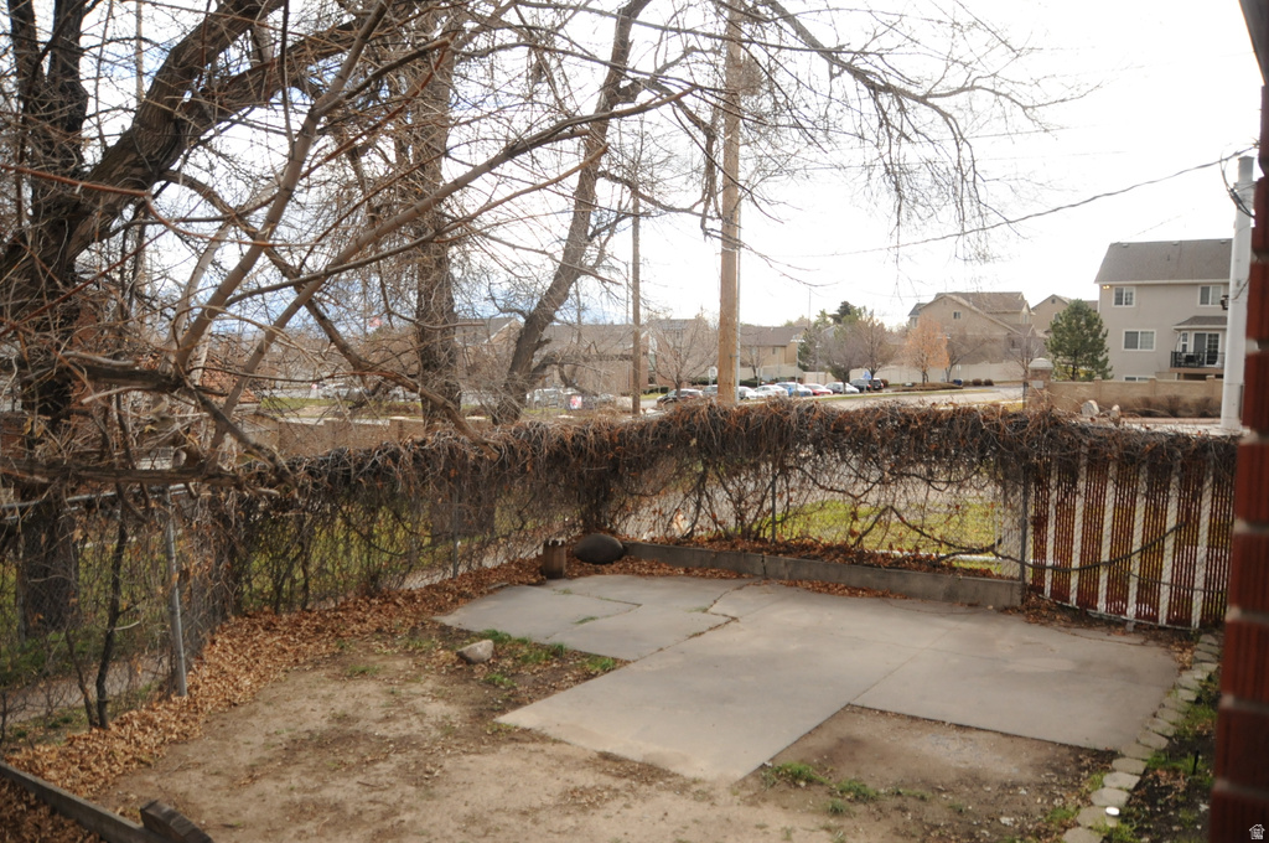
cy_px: 422
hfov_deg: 67.4
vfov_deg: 47.8
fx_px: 951
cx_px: 634
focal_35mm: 27
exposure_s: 1/1600
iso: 800
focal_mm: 18
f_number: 3.5
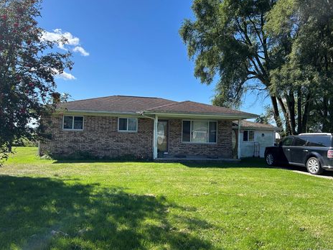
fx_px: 269
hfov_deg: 63.4
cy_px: 121
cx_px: 162
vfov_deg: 49.7
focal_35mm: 28
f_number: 1.5
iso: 50
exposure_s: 1/2841
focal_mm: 5.7
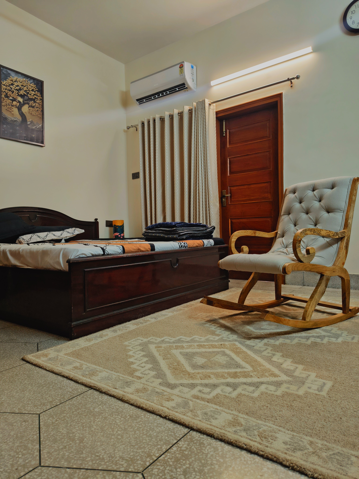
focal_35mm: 24
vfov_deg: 71.6
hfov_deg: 56.8
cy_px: 240
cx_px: 180
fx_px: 332
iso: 429
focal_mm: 5.56
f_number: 1.8
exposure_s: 1/100
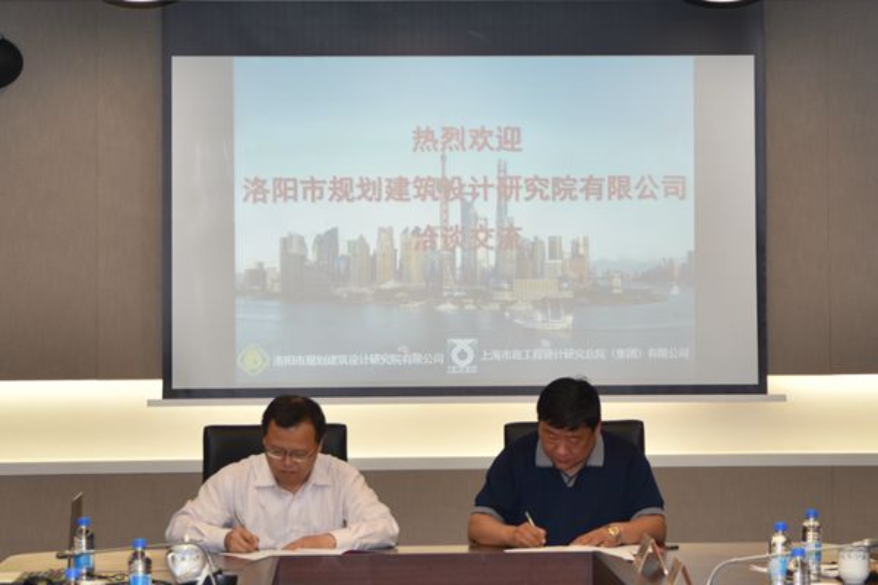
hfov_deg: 29.2
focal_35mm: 69
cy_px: 292
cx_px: 439
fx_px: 1683
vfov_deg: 19.7
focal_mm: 46
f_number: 2.8
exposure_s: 1/125
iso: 320
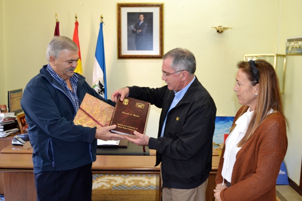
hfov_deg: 55.1
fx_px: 289
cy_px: 100
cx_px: 151
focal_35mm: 34
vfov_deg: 38.3
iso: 1000
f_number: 3.8
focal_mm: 23
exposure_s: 1/60
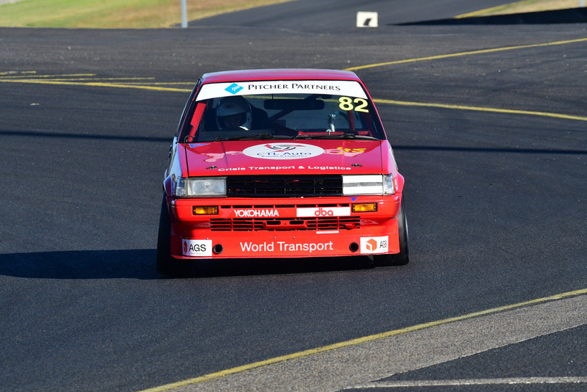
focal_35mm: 555
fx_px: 9052
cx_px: 294
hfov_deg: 3.7
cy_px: 196
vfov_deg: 2.5
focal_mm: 370
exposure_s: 1/800
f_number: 11
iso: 800
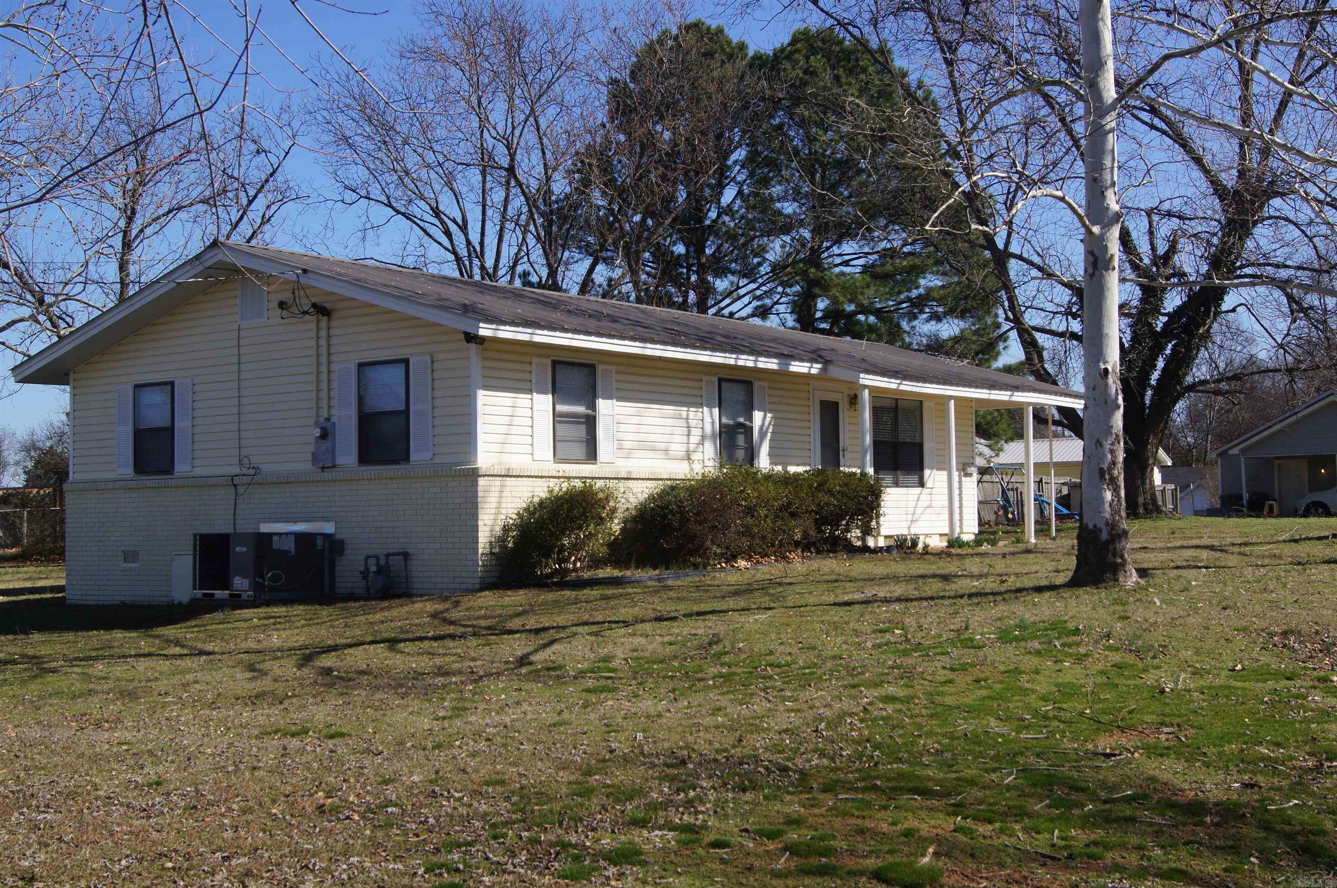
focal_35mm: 45
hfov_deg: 43.6
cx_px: 668
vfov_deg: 29.8
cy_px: 444
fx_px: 1669
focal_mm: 30
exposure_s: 1/125
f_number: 13
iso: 100
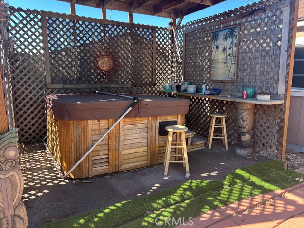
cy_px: 114
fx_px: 228
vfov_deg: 53.1
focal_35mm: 26
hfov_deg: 67.3
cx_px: 152
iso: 50
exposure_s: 1/402
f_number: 1.5
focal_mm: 5.7
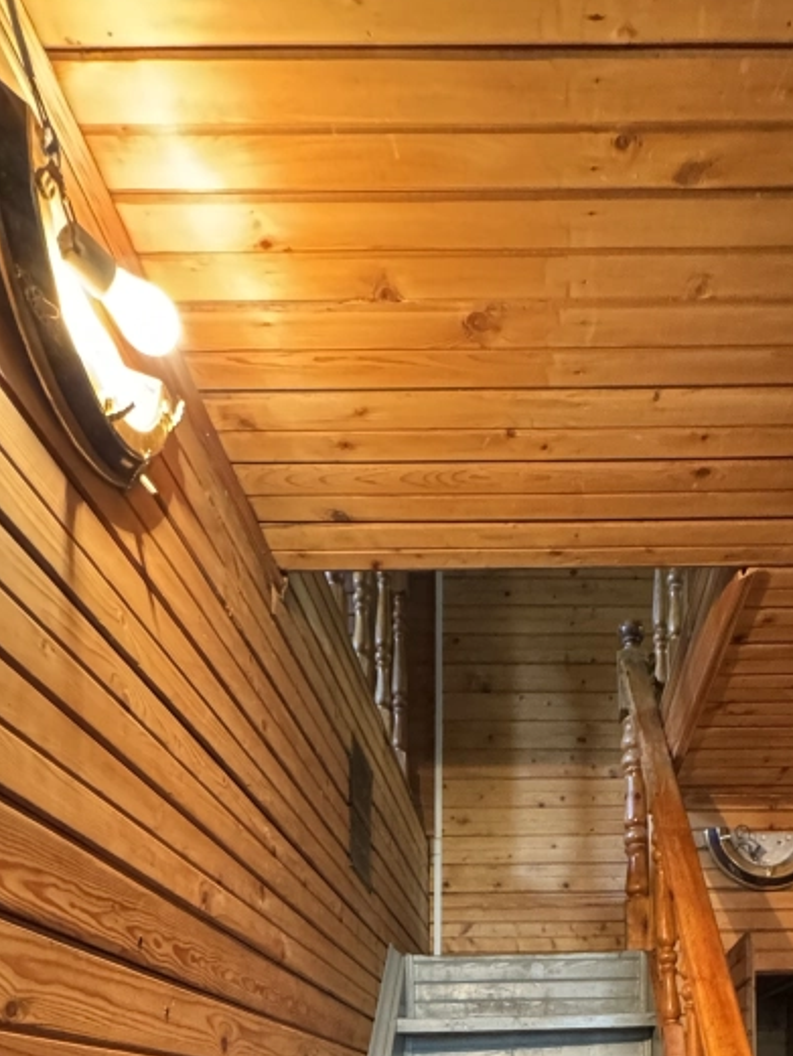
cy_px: 1080
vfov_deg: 49.1
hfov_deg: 47.1
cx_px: 558
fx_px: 885
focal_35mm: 29
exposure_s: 1/50
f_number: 2.2
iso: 1000
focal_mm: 2.22
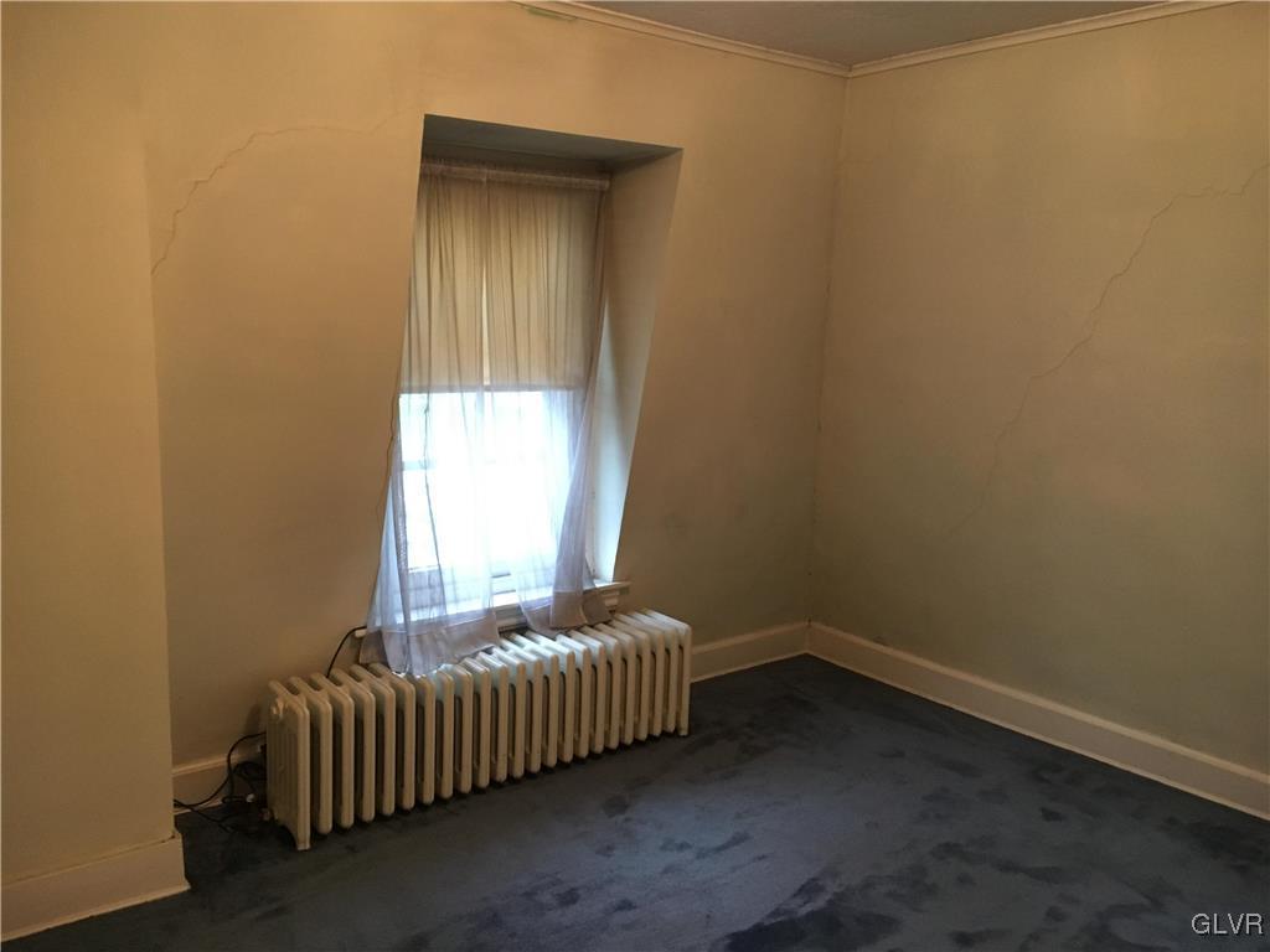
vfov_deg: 48.2
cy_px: 476
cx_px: 635
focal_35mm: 29
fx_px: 1064
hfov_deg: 61.7
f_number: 2.2
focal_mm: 4.15
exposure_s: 1/20
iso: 200
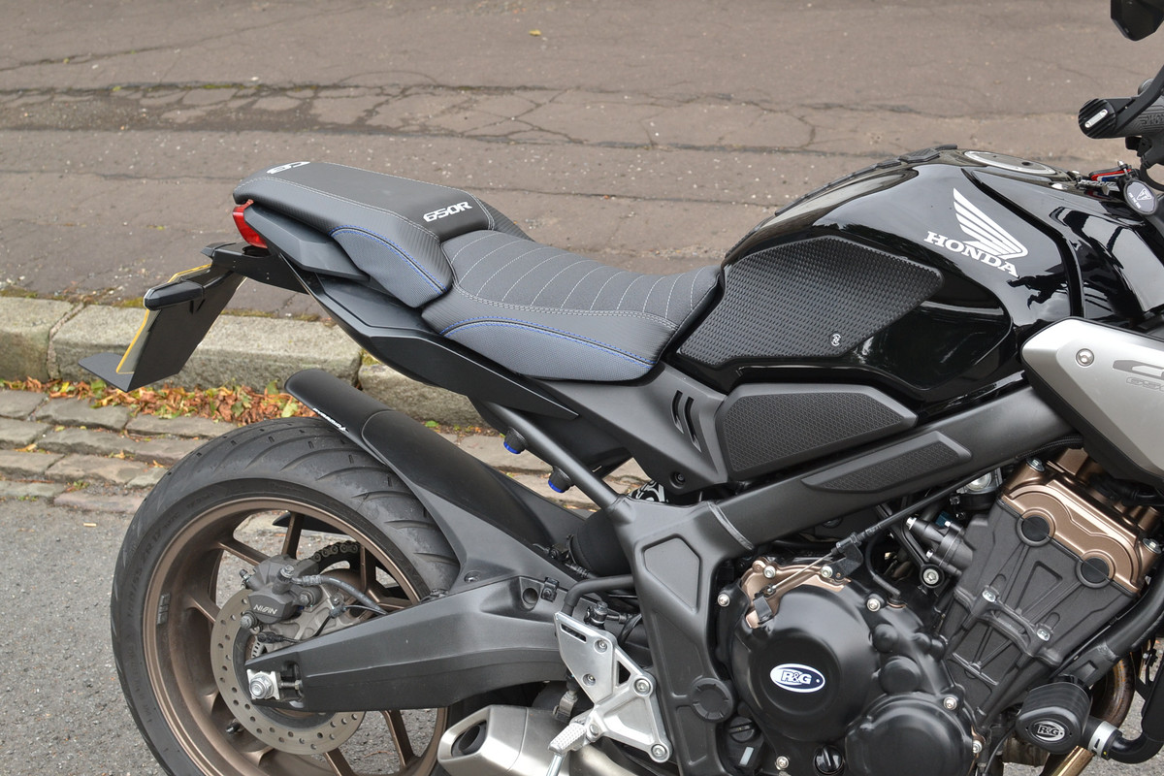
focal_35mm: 52
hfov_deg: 37.9
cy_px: 388
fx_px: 1697
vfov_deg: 25.8
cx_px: 582
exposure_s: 1/160
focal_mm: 35
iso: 400
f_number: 6.3
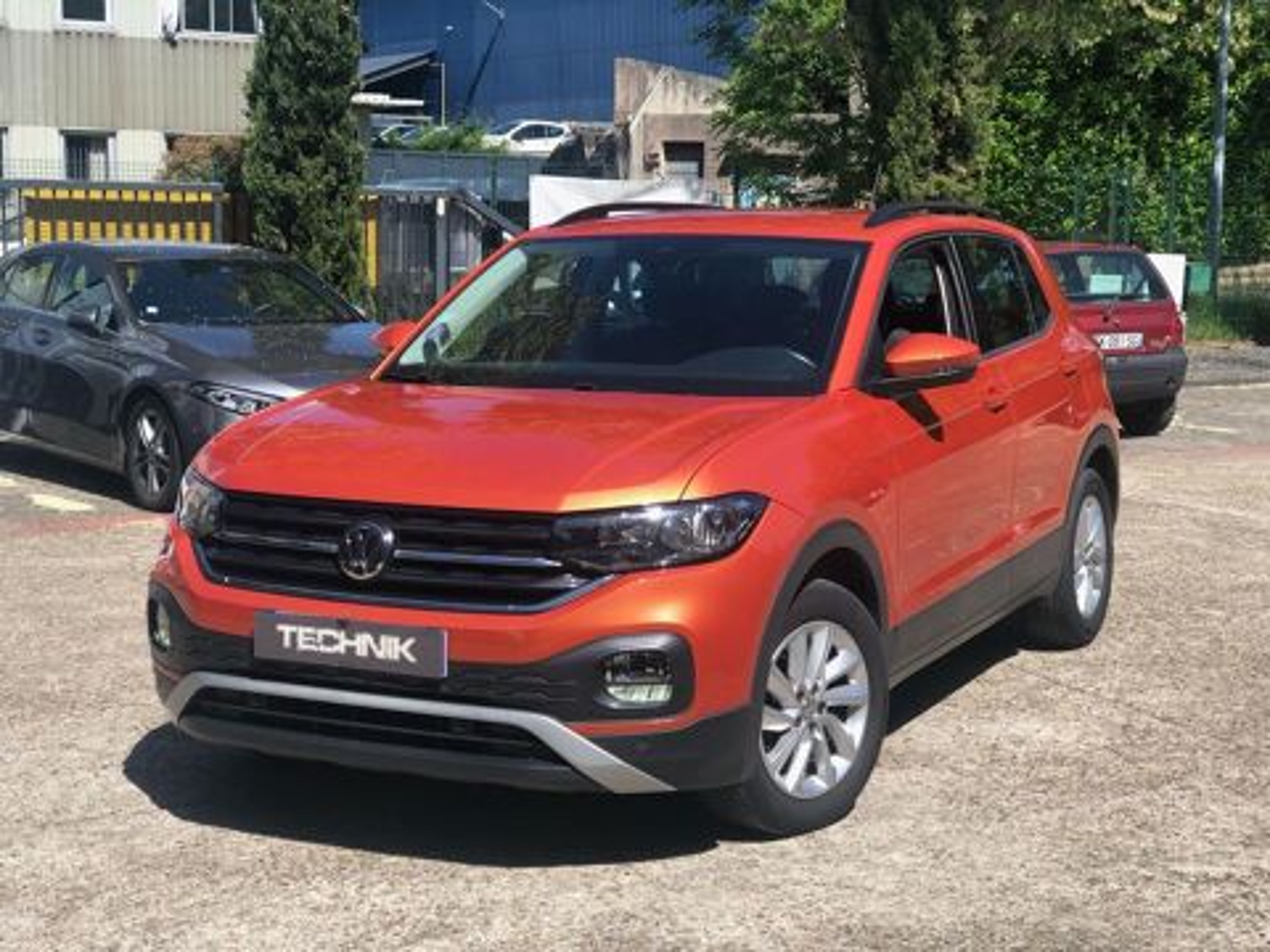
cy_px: 476
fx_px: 2091
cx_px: 635
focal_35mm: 57
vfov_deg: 25.7
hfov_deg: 33.8
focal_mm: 6.6
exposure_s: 1/453
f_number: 2.8
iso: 20
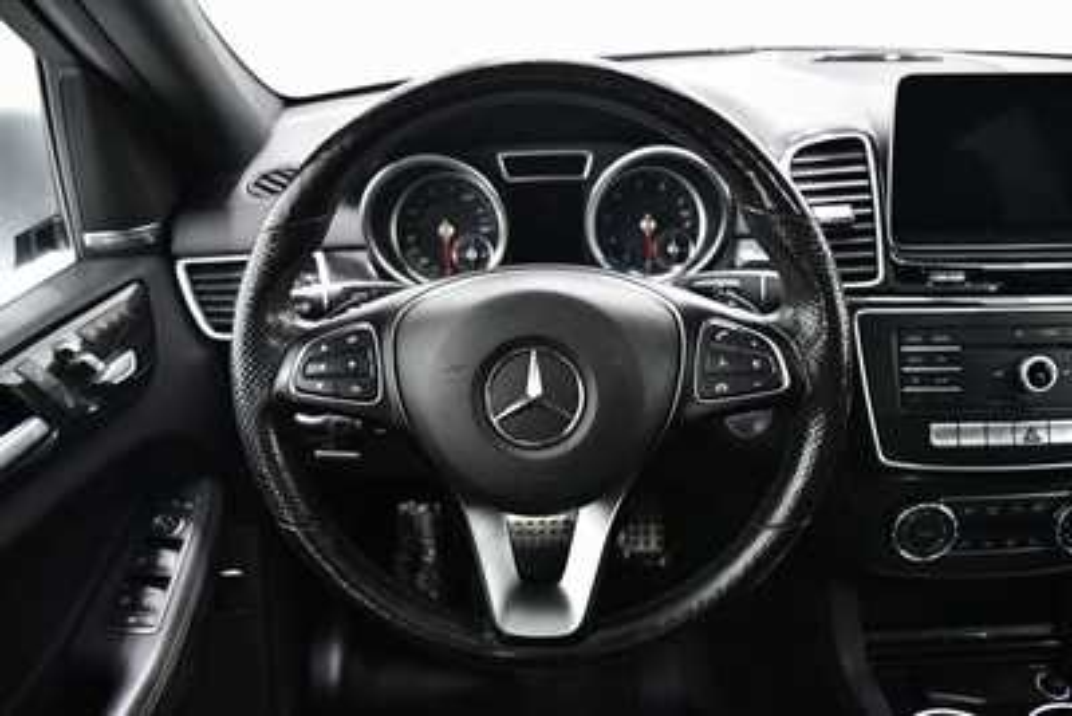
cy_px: 358
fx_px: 804
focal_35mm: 27
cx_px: 536
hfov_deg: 67.4
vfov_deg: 48.0
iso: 5600
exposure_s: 1/60
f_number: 3.5
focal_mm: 18
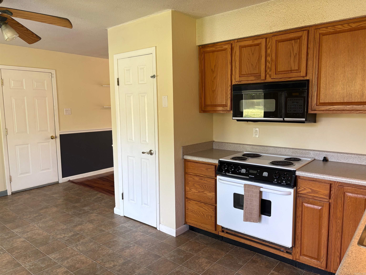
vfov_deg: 53.1
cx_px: 183
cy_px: 138
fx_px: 275
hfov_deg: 67.3
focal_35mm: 26
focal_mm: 5.96
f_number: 1.6
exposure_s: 1/120
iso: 125
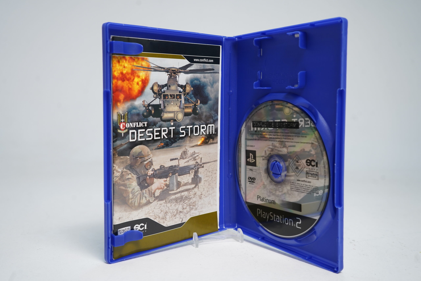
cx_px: 210
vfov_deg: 37.9
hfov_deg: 54.4
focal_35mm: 35
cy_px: 140
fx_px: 409
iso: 500
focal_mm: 35
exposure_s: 1/40
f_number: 6.3
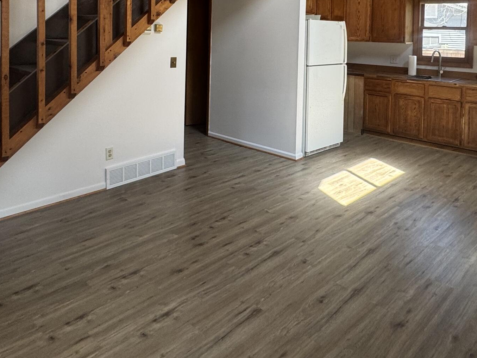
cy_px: 39
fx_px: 427
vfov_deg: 41.9
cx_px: 256
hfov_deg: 58.3
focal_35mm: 31
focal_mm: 2.22
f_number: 2.2
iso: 80
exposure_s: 1/99
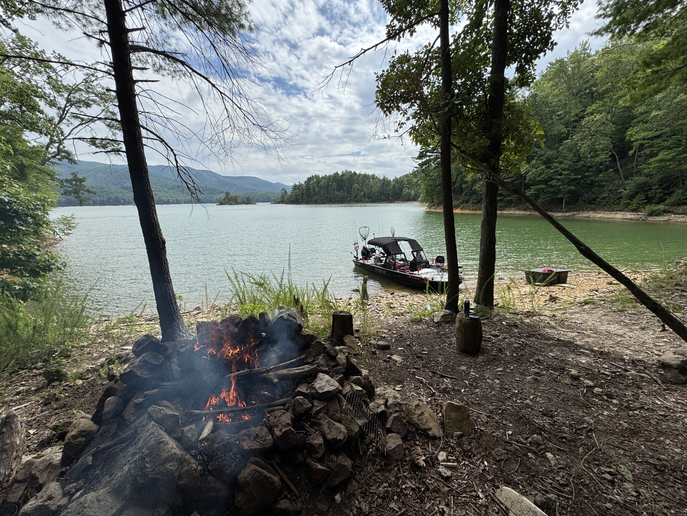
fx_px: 278
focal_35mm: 14
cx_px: 344
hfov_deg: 102.1
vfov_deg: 85.7
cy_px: 258
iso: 50
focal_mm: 2.22
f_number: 2.2
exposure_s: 1/2273
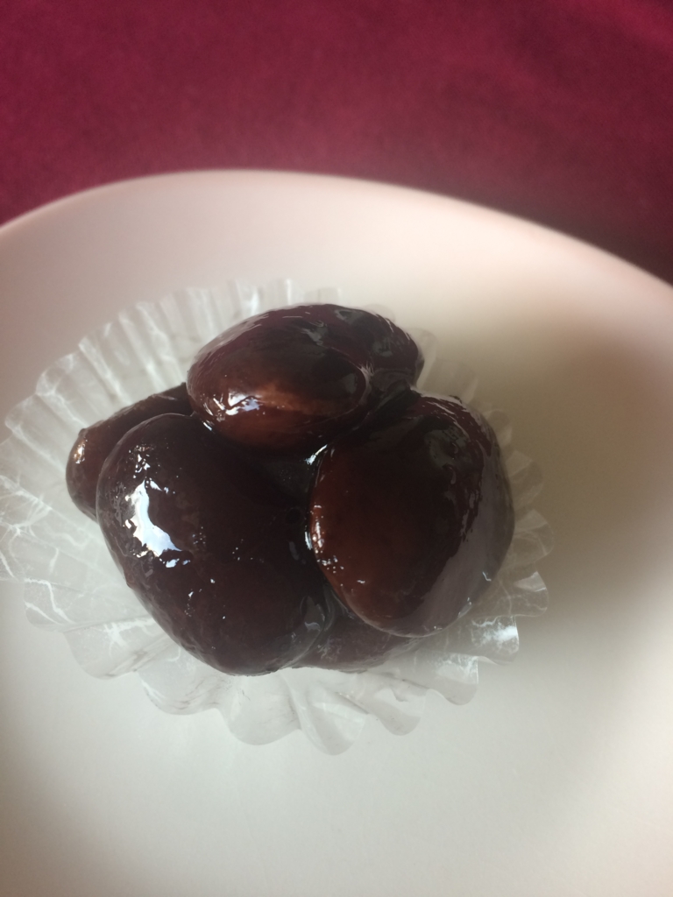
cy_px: 448
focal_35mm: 29
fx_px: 752
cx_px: 336
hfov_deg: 48.2
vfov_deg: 61.7
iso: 50
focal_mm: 4.15
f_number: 2.2
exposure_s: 1/30
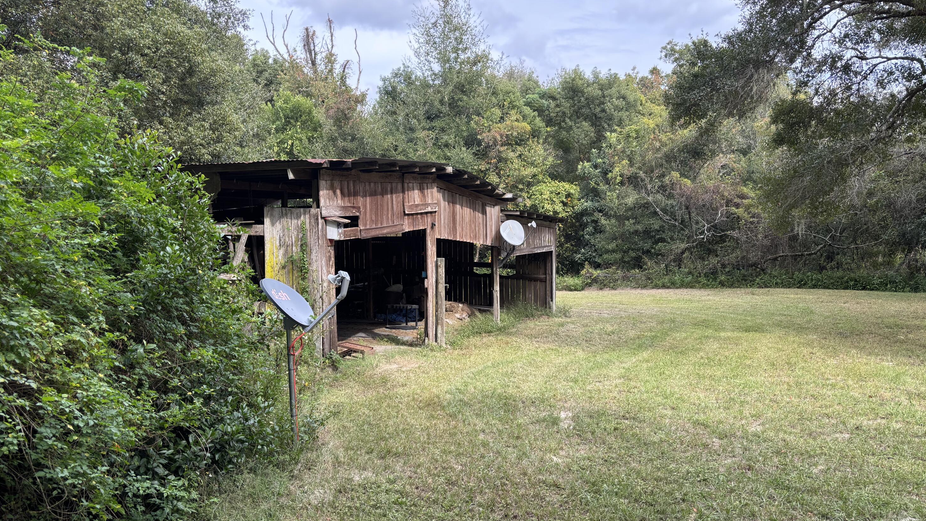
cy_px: 298
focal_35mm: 29
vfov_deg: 40.1
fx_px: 712
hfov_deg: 66.1
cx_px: 457
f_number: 1.6
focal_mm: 5.96
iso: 50
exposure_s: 1/437
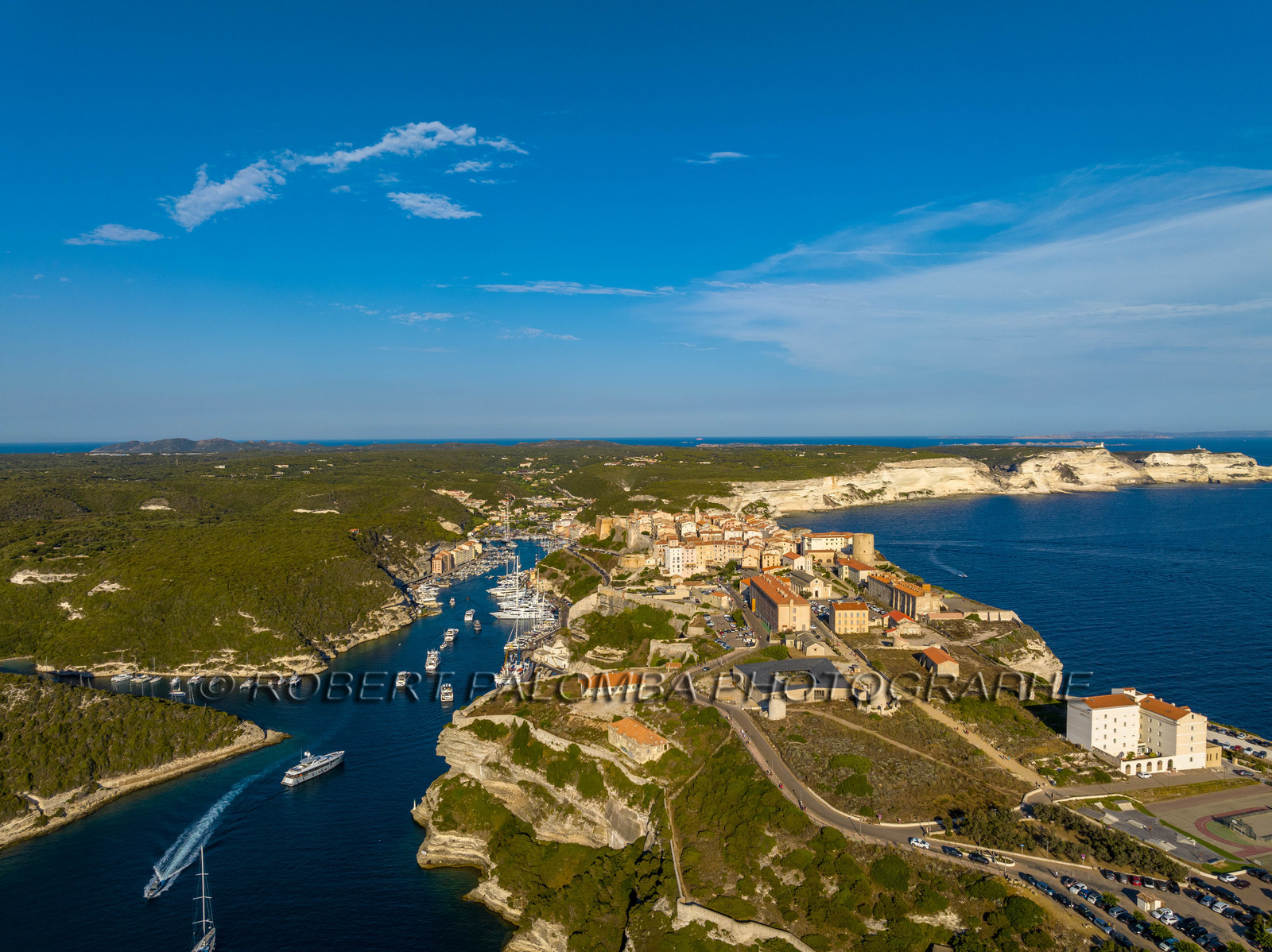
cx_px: 636
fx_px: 881
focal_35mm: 24
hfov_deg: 71.6
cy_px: 476
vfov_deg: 56.8
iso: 100
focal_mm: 12.3
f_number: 7.1
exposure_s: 1/400
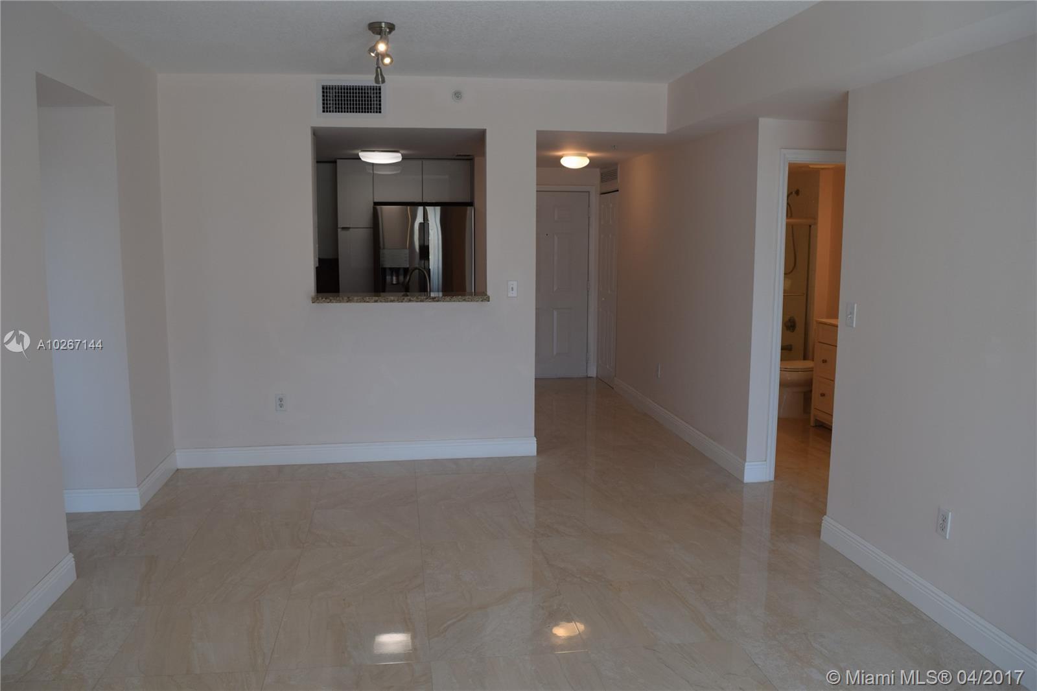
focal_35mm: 27
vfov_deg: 47.9
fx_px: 778
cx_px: 518
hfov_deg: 67.4
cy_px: 346
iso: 400
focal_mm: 18
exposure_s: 1/200
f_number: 7.1
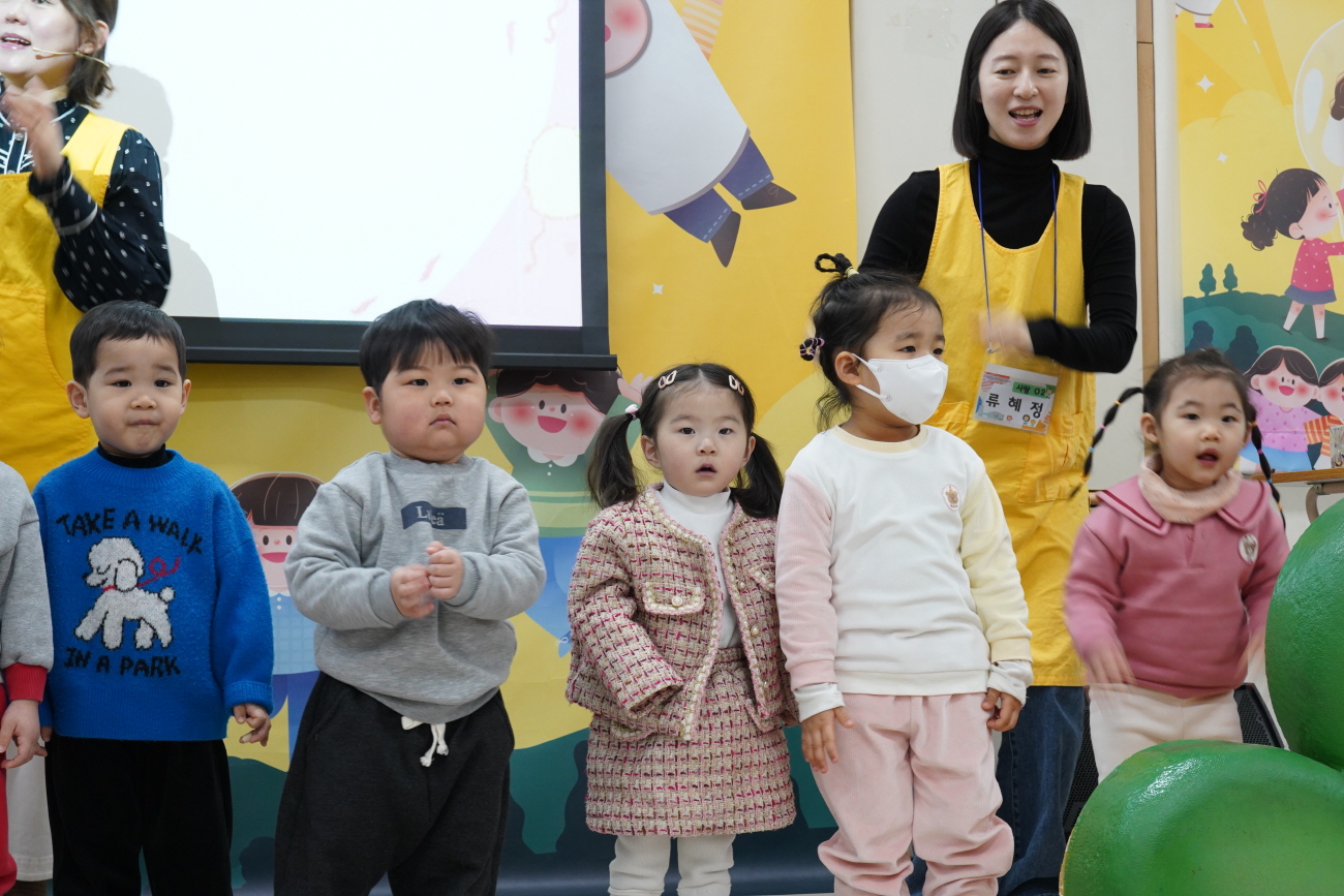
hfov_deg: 36.9
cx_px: 672
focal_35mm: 54
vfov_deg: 25.1
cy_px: 448
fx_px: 2016
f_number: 10
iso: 2500
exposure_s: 1/40
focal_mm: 54
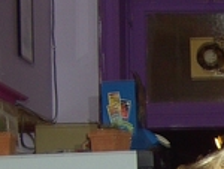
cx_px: 370
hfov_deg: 12.4
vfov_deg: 9.6
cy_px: 289
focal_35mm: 148
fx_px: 959
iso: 80
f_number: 2.8
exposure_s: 1/50
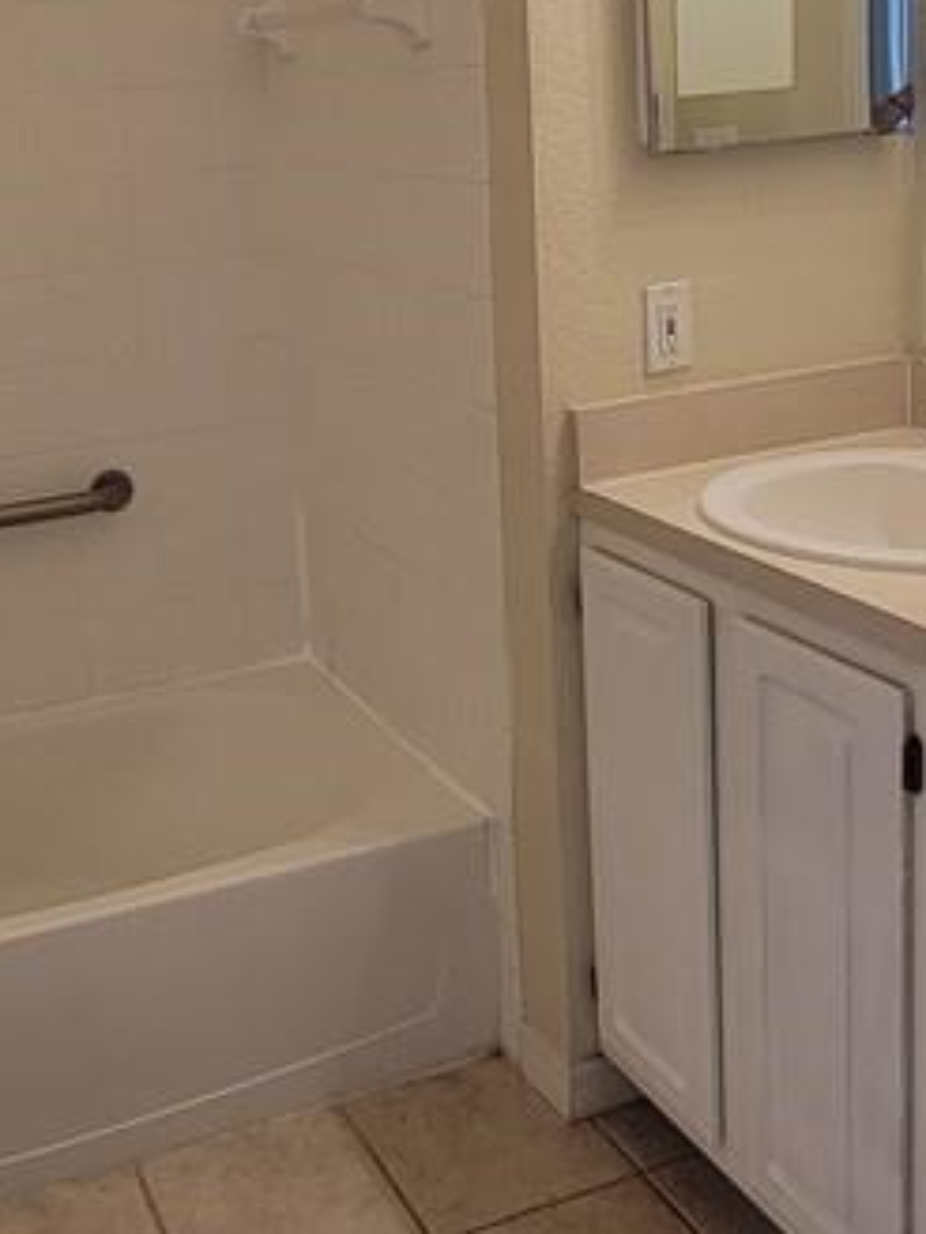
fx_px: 1427
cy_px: 365
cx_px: 263
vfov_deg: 45.7
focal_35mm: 40
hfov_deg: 35.4
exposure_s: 1/60
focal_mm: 2.2
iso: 100
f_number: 2.2
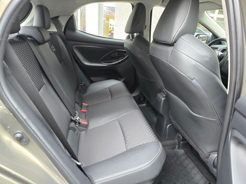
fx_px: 163
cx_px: 123
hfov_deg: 73.9
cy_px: 92
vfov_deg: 58.9
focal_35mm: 23
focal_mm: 6.3
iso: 800
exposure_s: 1/60
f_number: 1.7
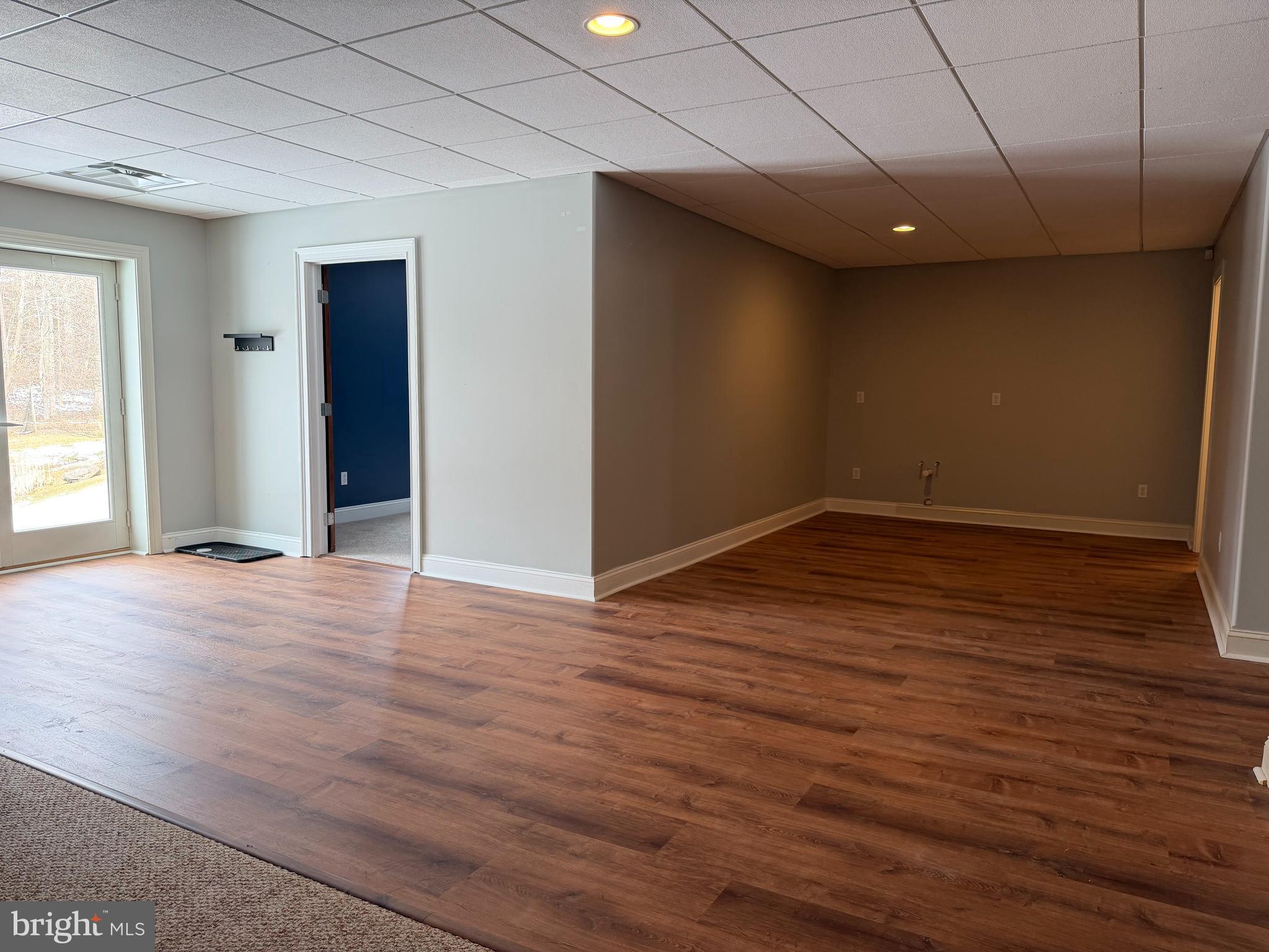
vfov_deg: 56.8
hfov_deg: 71.6
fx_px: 880
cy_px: 476
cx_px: 634
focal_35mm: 24
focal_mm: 6.76
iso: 125
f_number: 1.78
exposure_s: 1/120
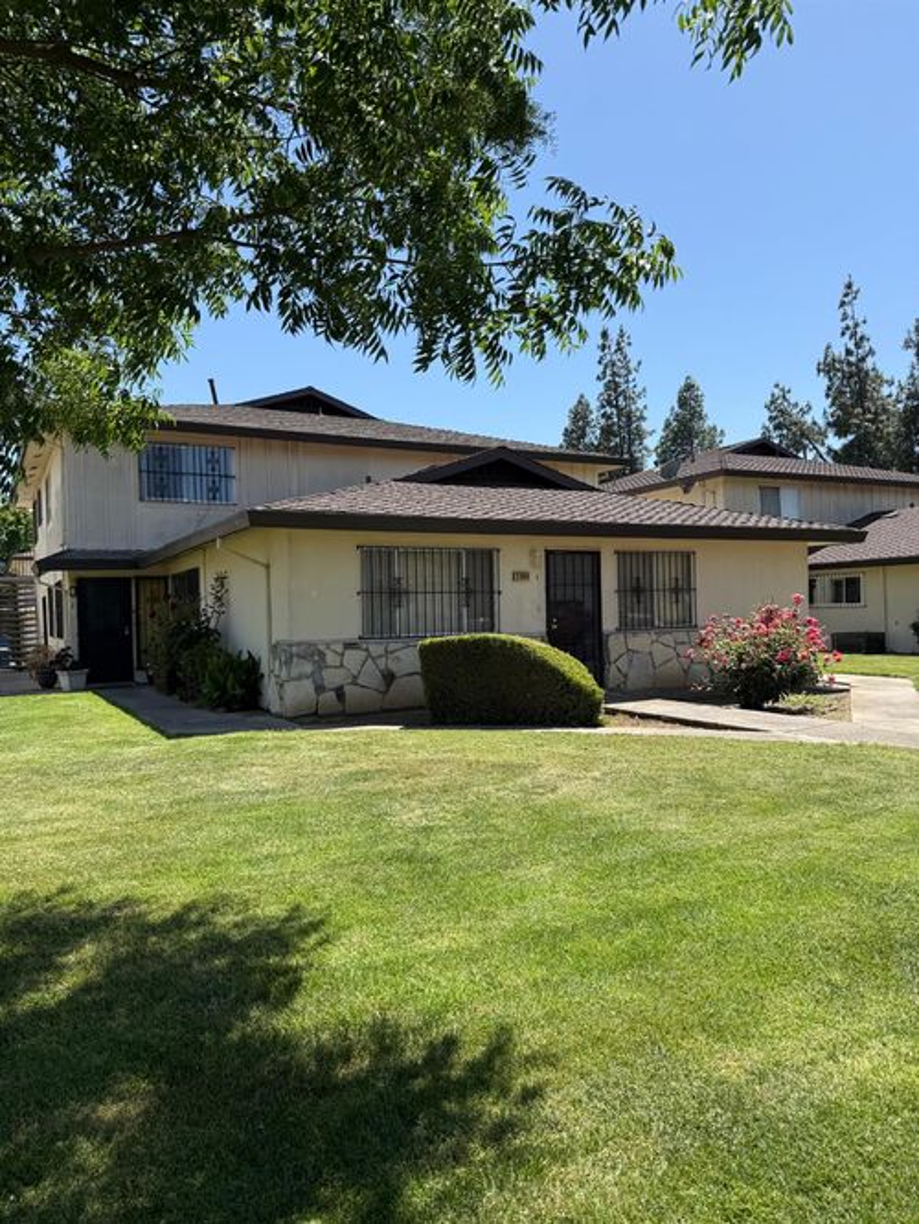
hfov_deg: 56.8
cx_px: 460
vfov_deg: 71.6
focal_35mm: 24
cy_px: 612
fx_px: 849
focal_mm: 6.76
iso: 80
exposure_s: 1/2801
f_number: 1.78
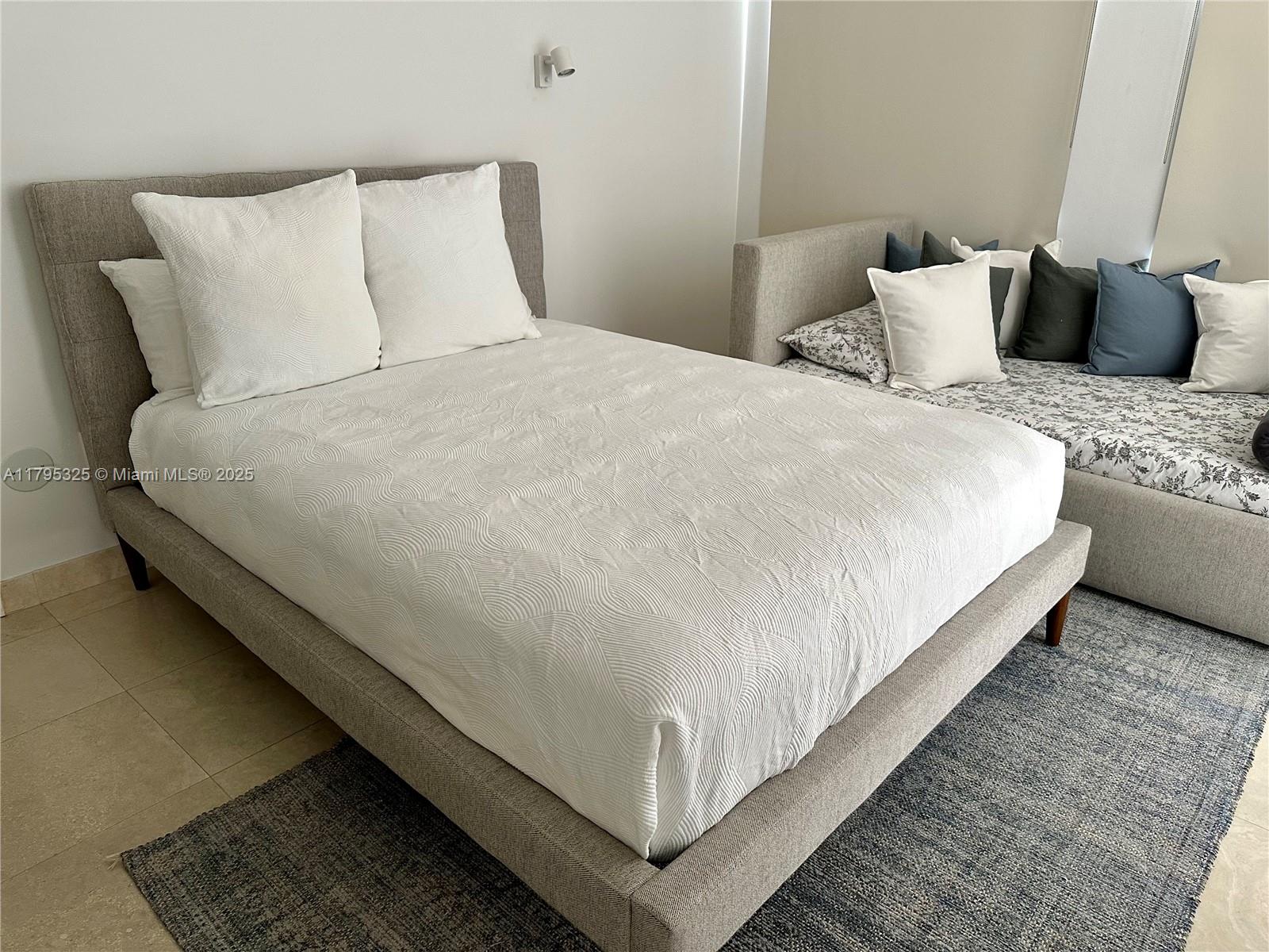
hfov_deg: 71.6
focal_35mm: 24
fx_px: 880
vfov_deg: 56.8
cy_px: 476
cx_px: 634
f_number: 1.78
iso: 200
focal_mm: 6.86
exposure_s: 1/121
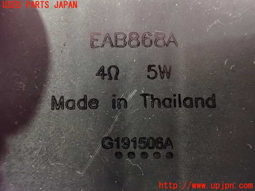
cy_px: 96
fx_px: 221
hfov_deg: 60.0
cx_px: 128
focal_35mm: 30
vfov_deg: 46.8
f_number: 2.3
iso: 1600
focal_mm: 5.4
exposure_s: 1/13
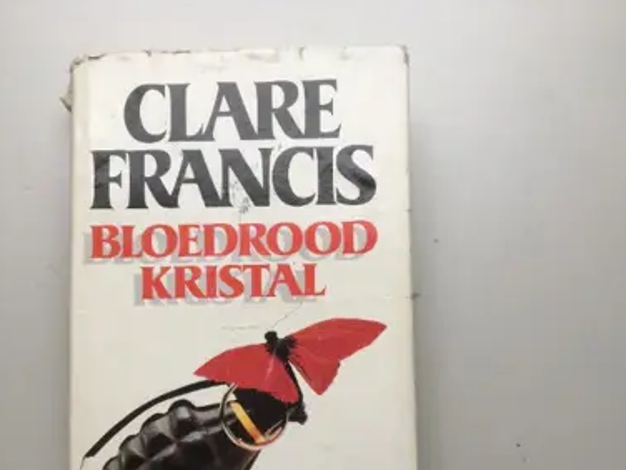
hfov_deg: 50.0
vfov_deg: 38.4
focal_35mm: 37
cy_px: 295
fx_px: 669
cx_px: 278
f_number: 2.2
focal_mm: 4.15
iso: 32
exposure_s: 1/100
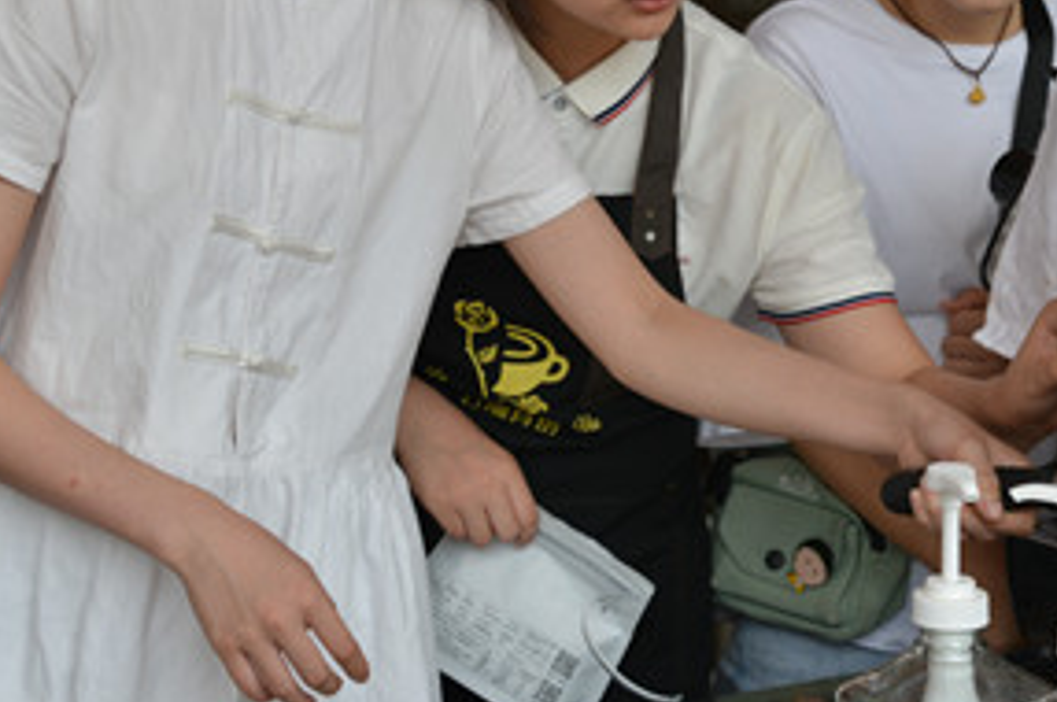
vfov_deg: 15.9
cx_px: 706
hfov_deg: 24.1
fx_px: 2463
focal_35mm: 84
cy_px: 11
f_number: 5.6
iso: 250
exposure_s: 1/125
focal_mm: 40
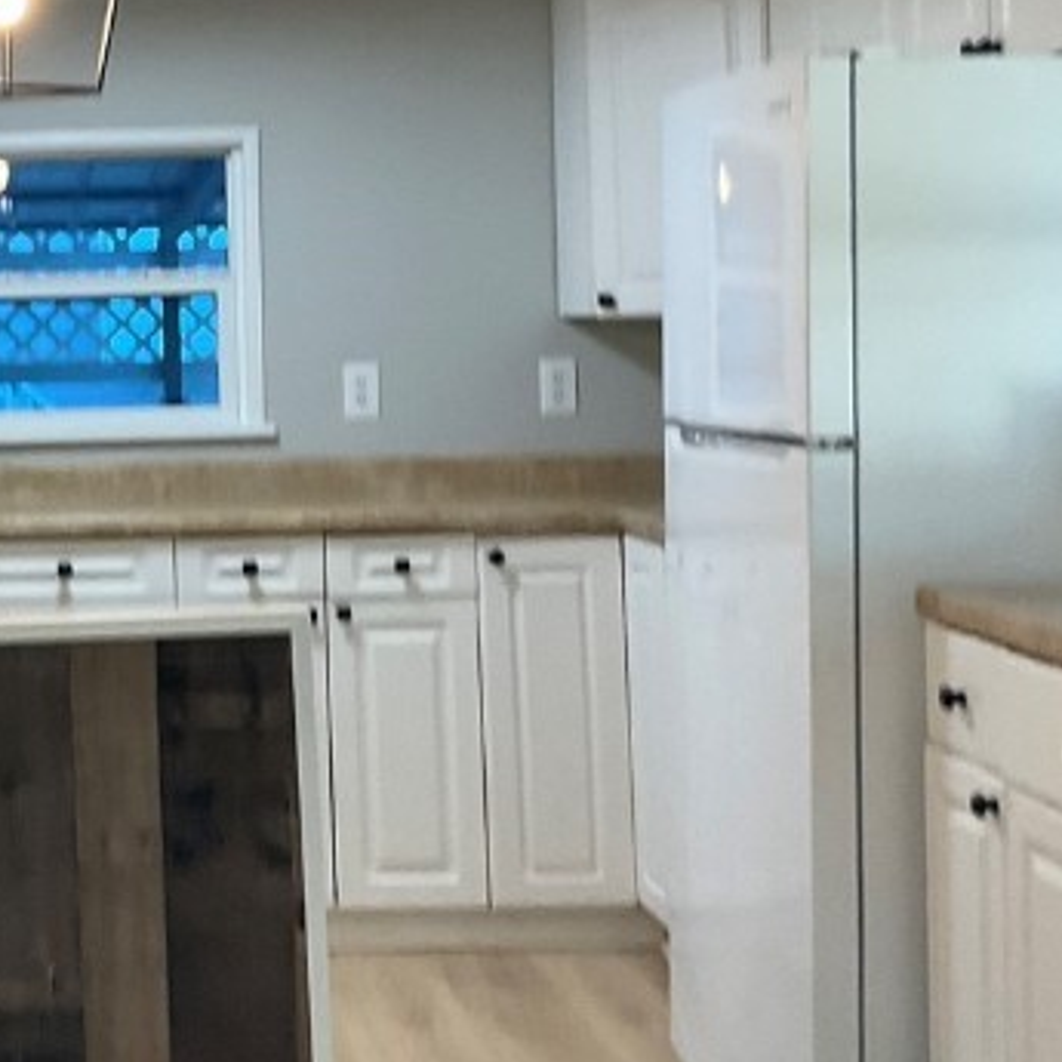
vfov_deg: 22.6
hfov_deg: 21.5
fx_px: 2638
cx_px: -117
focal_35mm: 76
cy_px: 326
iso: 100
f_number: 1.8
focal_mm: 3
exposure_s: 1/60
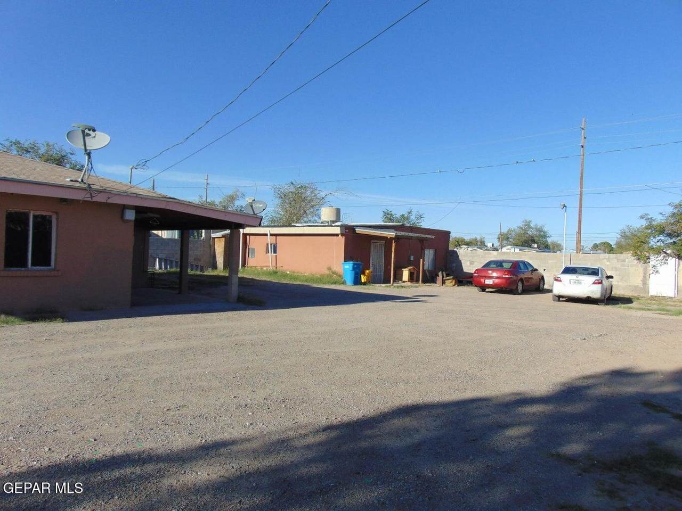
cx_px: 341
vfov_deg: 54.9
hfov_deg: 69.4
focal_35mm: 25
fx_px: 493
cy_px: 256
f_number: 7.7
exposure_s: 1/250
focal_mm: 4.5
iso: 80
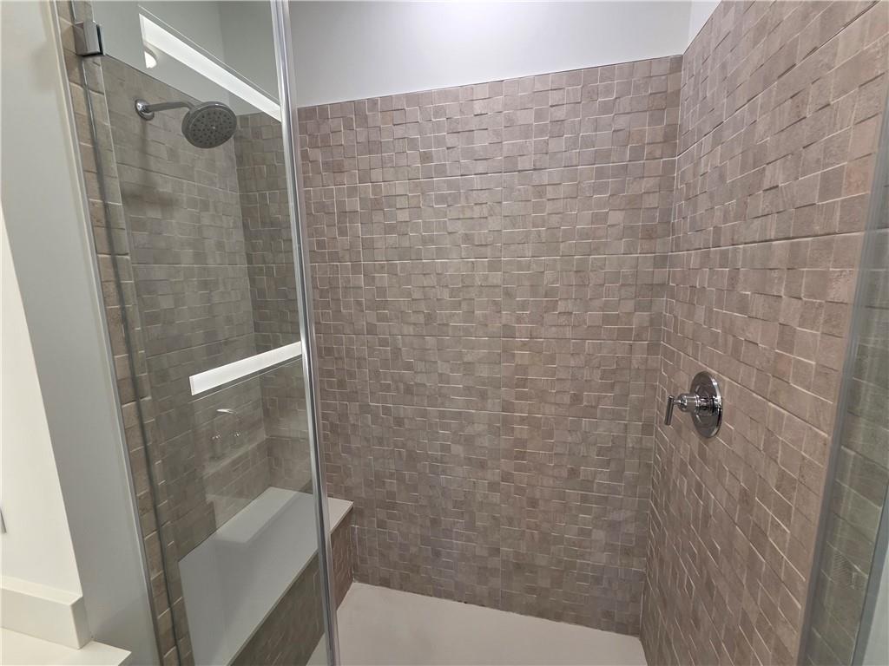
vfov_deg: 89.9
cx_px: 444
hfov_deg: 106.2
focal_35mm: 13
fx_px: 334
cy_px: 333
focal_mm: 2.2
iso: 125
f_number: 2.2
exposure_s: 1/60
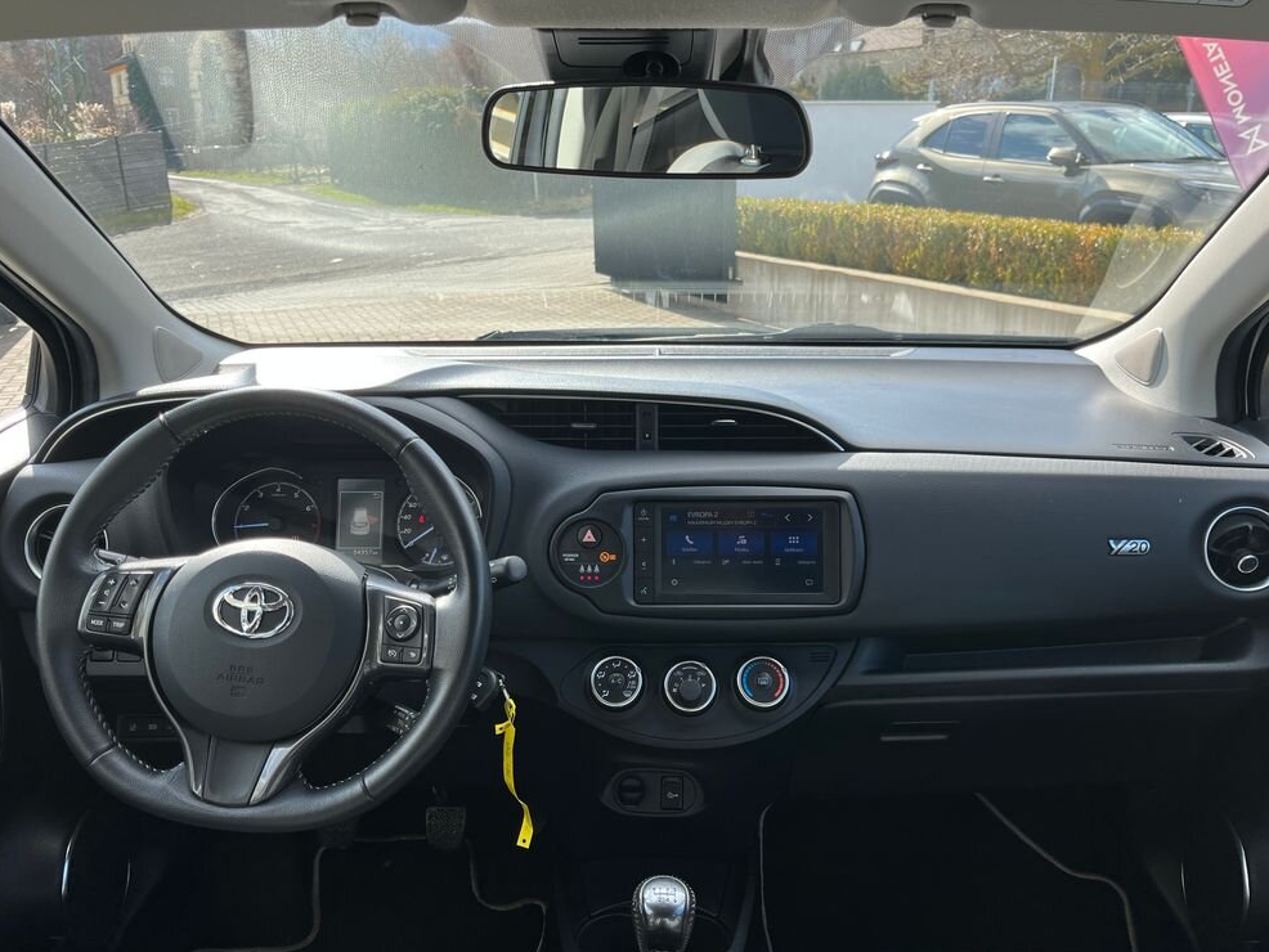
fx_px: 990
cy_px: 493
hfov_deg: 65.3
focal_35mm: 27
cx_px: 653
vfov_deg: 51.4
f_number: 1.6
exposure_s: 1/751
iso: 50
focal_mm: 5.1
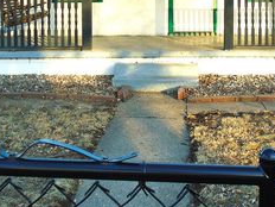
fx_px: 445
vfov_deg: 25.2
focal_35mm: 56
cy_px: 17
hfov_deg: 34.2
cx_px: 172
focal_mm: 4.6
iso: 100
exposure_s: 1/125
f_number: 3.2
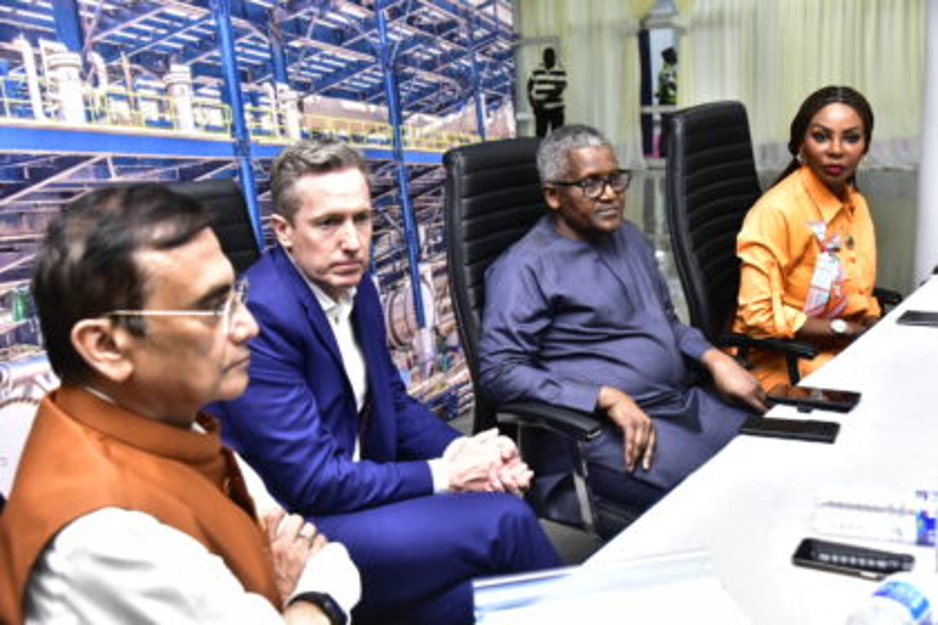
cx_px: 469
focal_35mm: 38
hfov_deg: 50.7
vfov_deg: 35.1
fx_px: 990
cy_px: 312
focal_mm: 38
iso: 3200
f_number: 5.6
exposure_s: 1/125
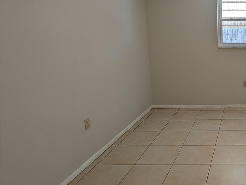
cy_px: 66
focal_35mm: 32
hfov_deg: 47.5
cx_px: 244
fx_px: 228
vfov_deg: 43.8
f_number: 2.2
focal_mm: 2.35
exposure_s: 1/125
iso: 73
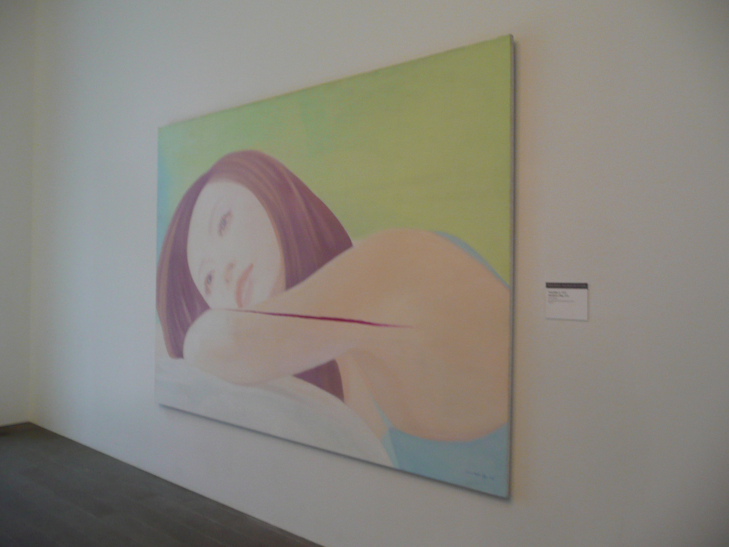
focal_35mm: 28
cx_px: 364
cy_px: 274
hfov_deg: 63.4
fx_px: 590
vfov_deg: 49.7
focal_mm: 4.6
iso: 200
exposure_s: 1/15
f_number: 3.3
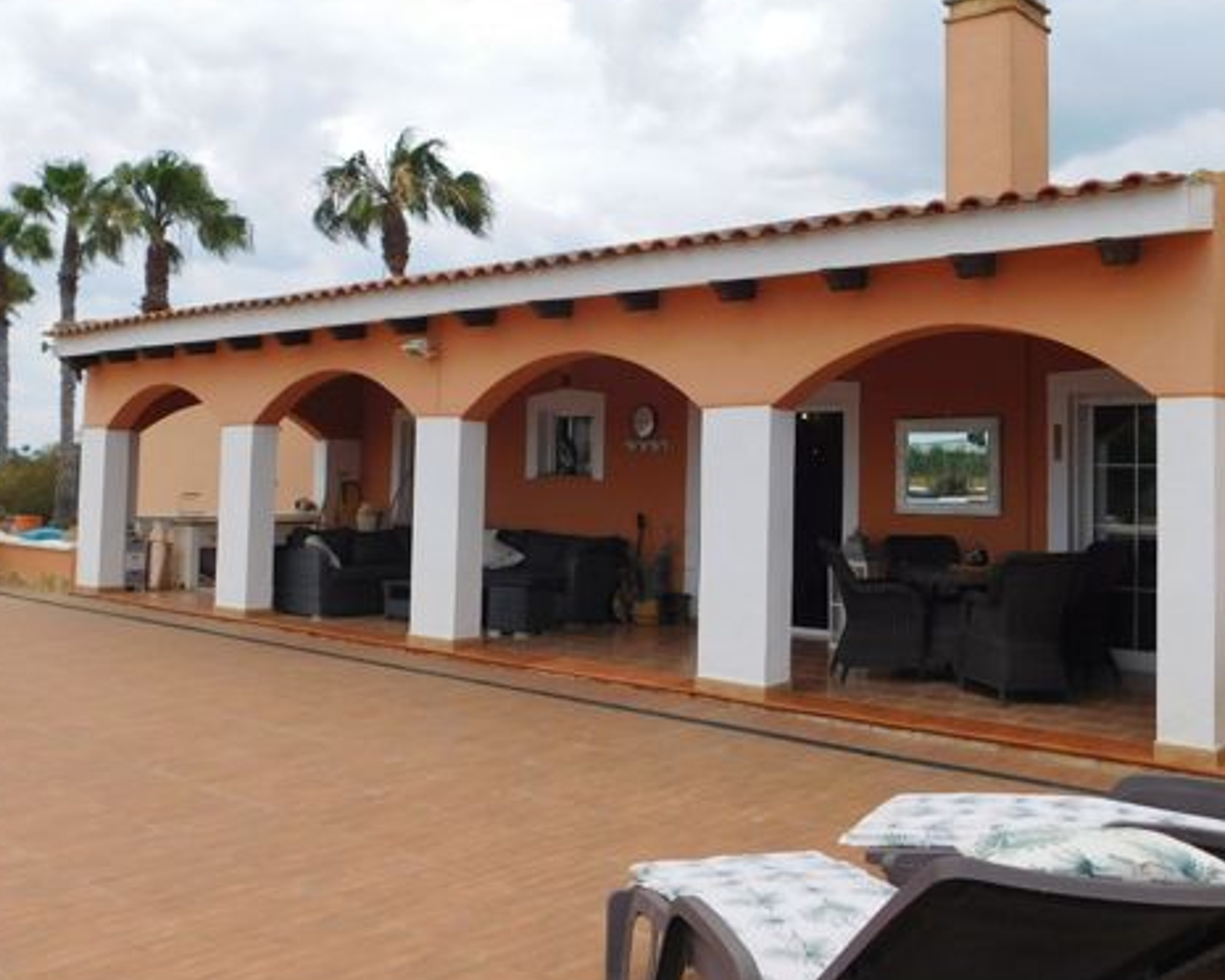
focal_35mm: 34
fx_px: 1233
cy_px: 403
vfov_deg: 43.2
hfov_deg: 52.6
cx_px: 723
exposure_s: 1/500
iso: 125
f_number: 6
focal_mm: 4
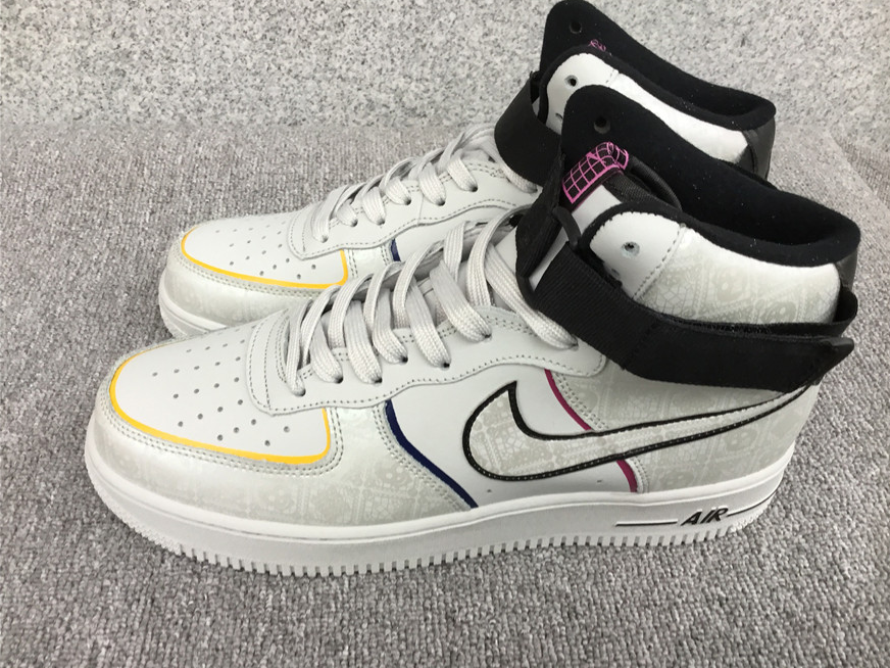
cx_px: 458
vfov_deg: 44.2
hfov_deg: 56.8
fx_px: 823
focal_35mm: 32
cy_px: 335
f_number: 2.4
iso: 25
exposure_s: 1/33
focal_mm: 3.3
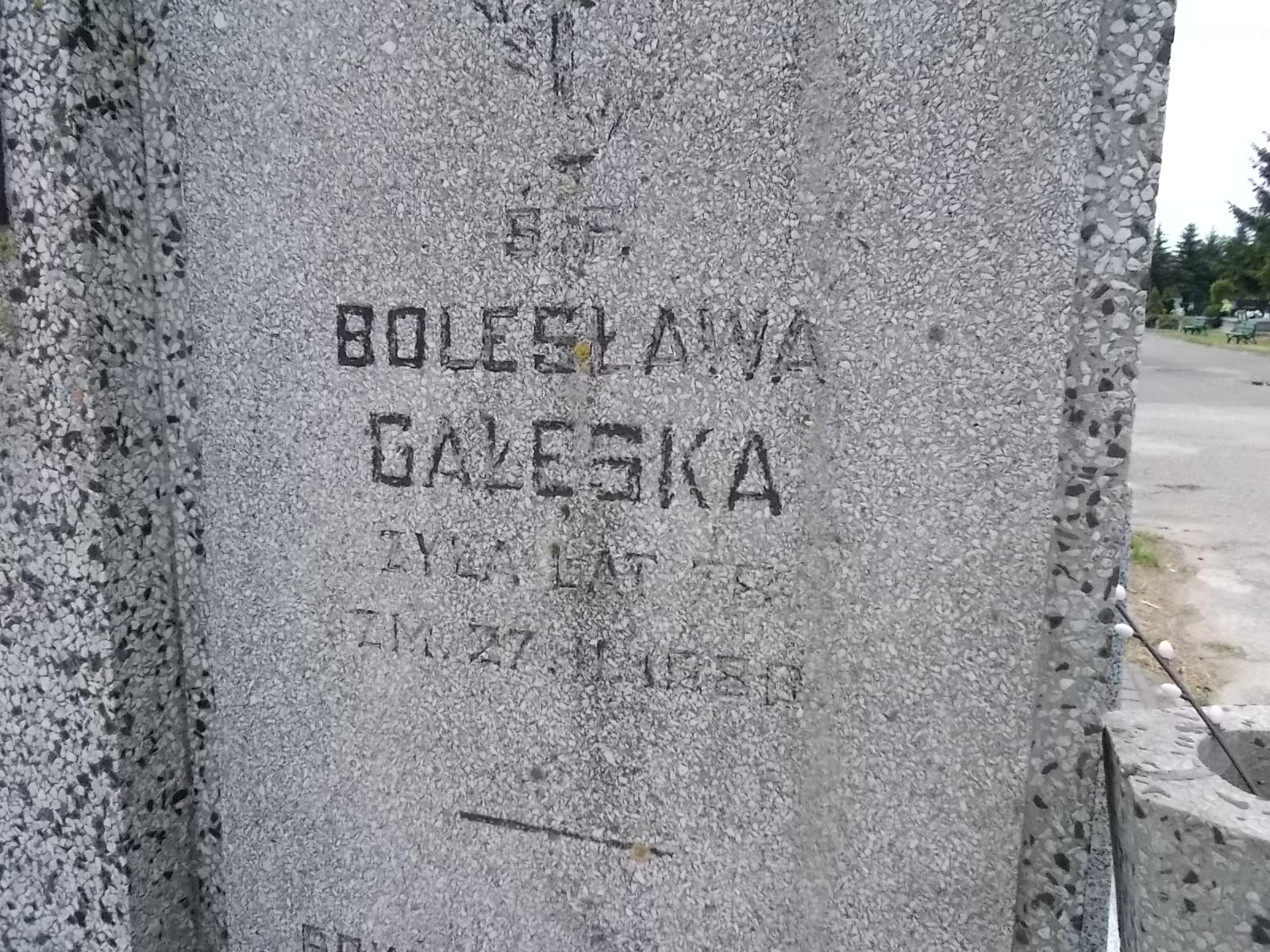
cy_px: 476
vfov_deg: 53.1
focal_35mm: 26
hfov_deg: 67.3
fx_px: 954
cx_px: 635
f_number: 8
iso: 400
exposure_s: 1/500
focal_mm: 4.6
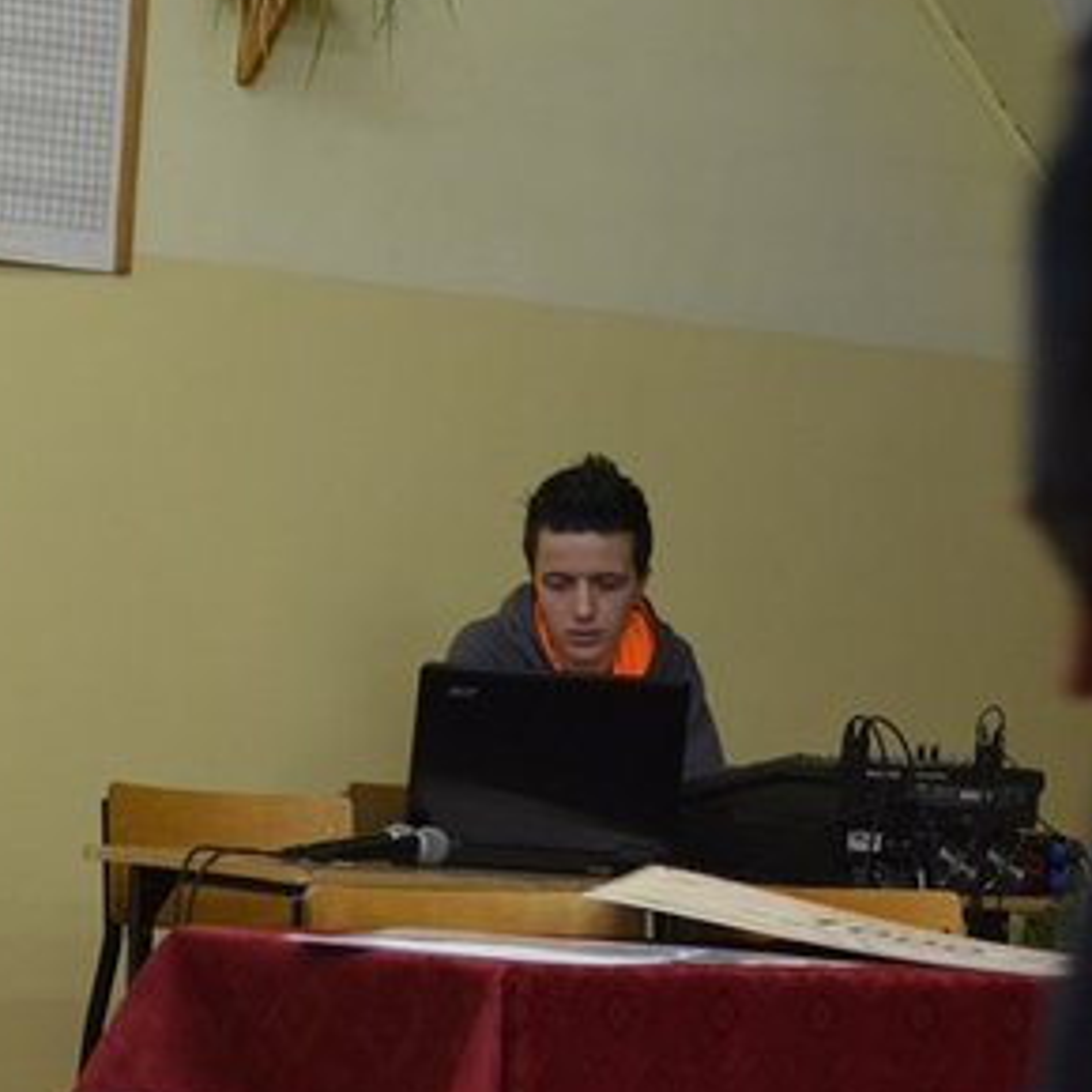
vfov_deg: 11.1
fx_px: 5602
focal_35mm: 157
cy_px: 540
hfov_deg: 11.1
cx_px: 572
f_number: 5.6
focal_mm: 55
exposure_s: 1/60
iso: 1600
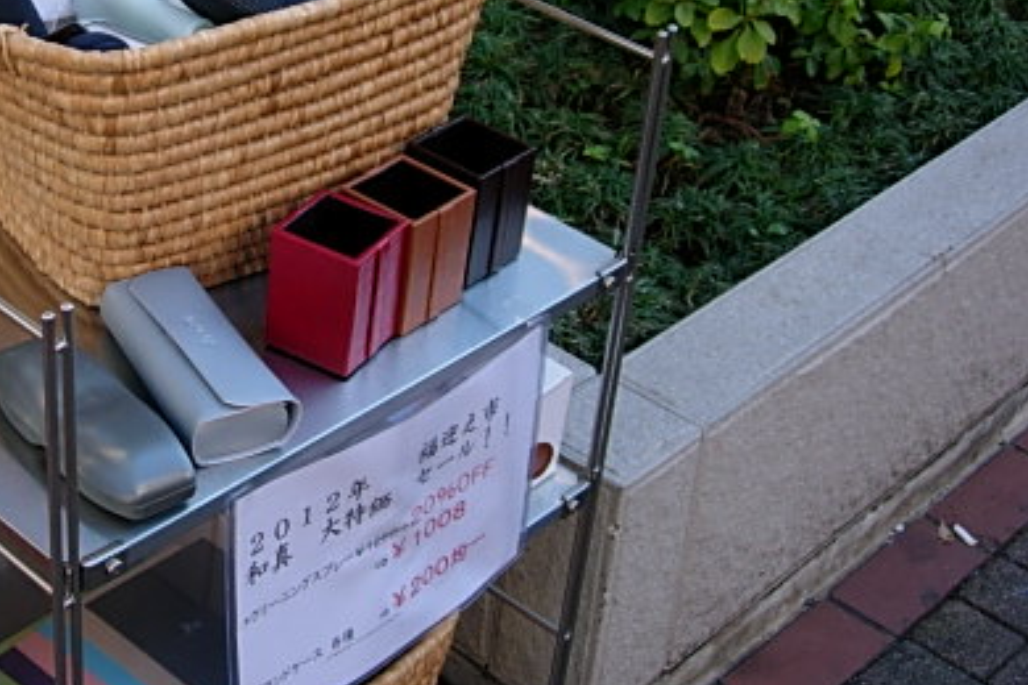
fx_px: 1999
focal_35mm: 70
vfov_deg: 19.4
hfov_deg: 28.2
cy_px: 211
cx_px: 190
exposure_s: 1/186
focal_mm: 8.5
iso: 64
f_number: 2.9
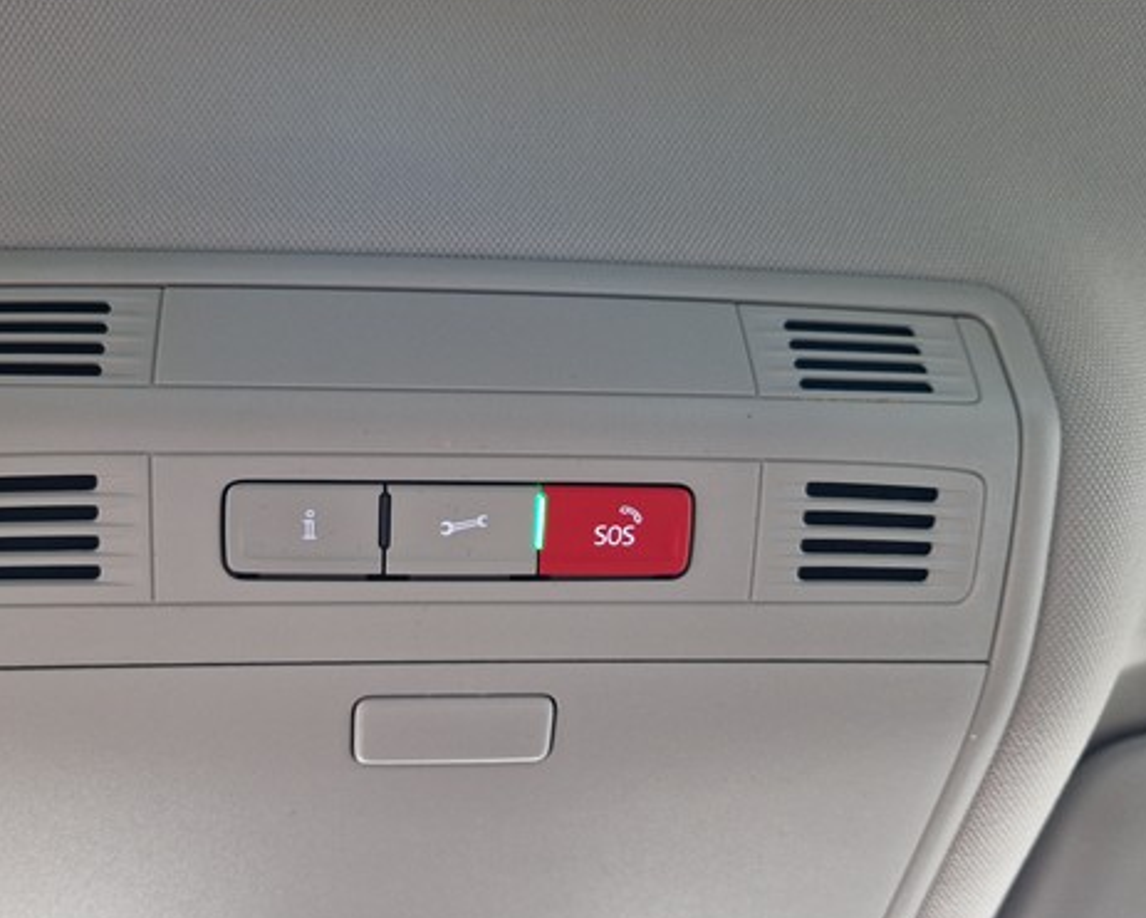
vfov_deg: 47.0
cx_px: 450
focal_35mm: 31
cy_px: 517
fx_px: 1052
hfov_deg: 56.6
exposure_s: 1/100
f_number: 1.8
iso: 80
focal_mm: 5.4
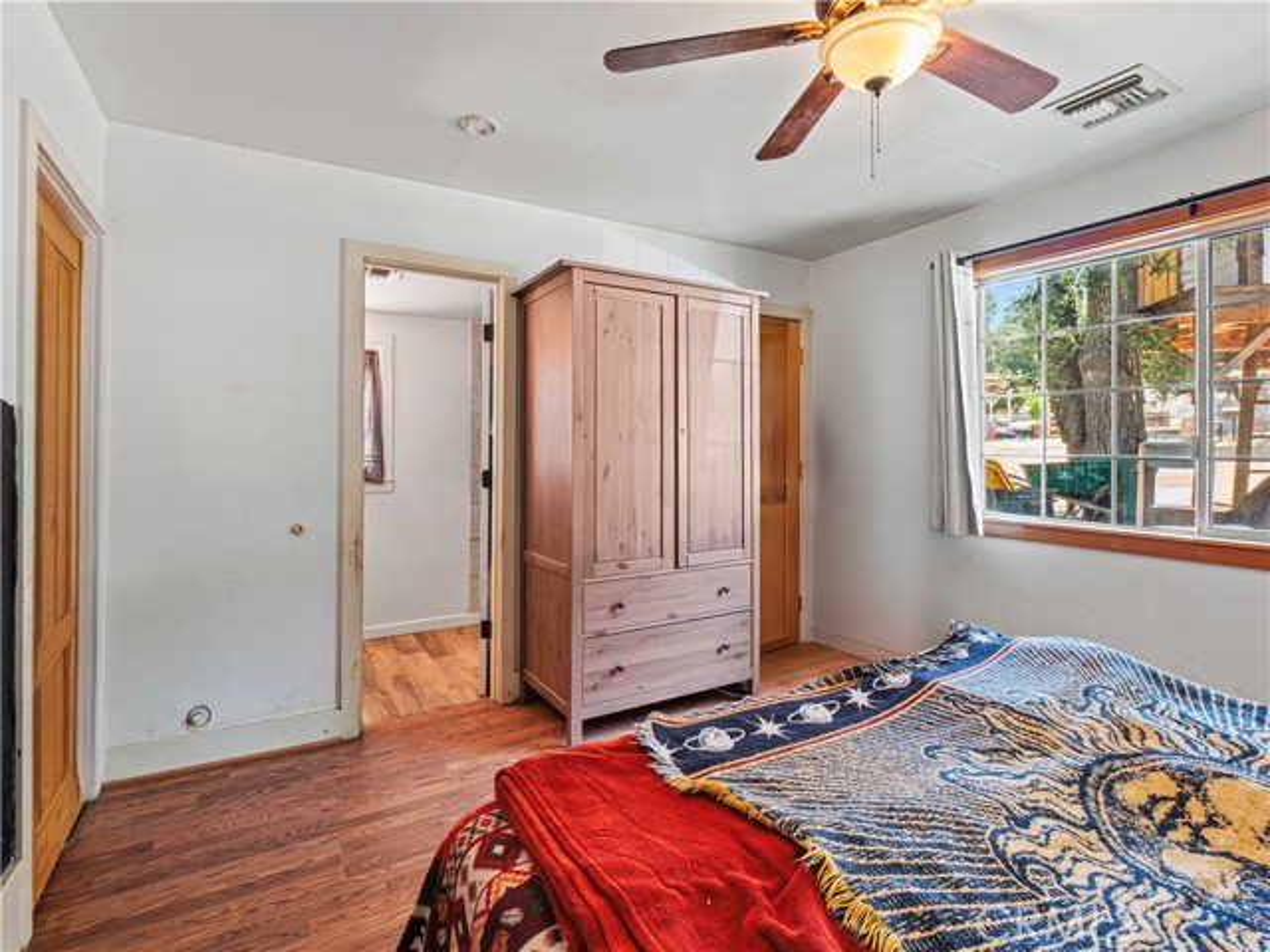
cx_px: 635
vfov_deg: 78.1
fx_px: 587
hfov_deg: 94.5
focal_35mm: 16
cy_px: 476
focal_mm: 8
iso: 200
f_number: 8
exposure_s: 1.6
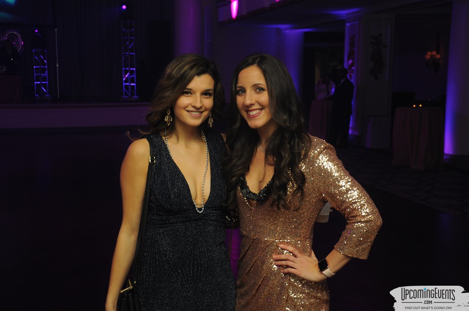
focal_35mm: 57
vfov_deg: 23.7
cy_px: 156
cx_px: 234
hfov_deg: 35.1
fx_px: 742
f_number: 4.5
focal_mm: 38
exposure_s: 1/50
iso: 400
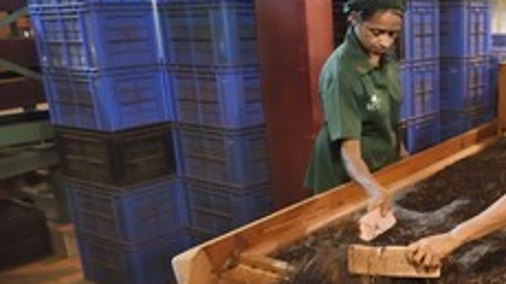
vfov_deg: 25.3
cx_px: 438
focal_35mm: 46
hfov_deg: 41.7
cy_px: 244
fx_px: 617
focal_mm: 24
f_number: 3.2
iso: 3200
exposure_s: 1/60
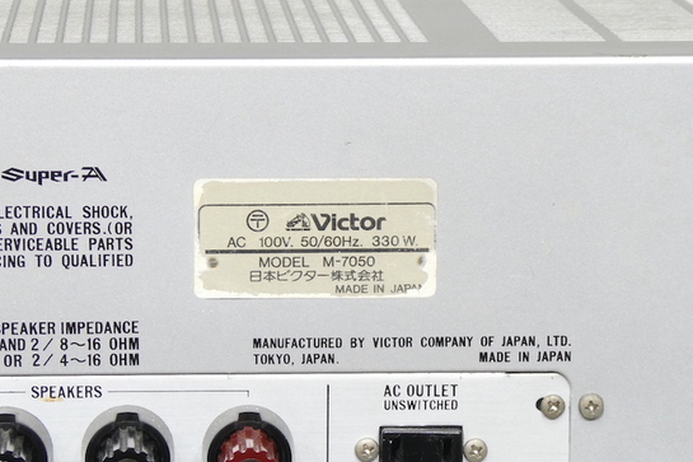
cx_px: 231
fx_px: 3175
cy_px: 355
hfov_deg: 12.4
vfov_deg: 8.3
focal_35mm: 165
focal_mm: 16.1
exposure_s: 1/5
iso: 200
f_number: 4.9
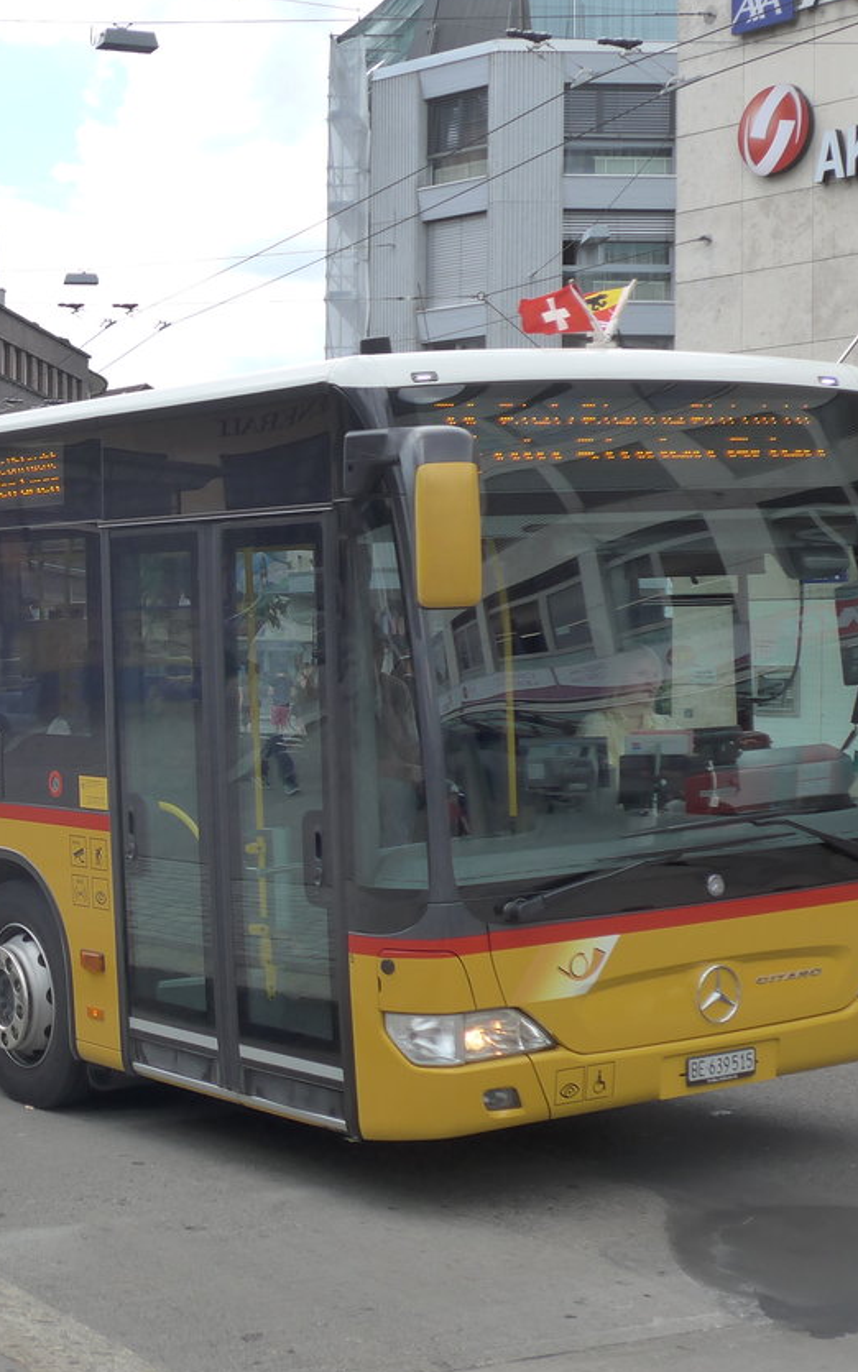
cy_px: 649
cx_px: -7
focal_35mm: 67
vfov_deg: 30.6
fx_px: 2506
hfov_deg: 18.9
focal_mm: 9
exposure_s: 1/800
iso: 160
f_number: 2.8
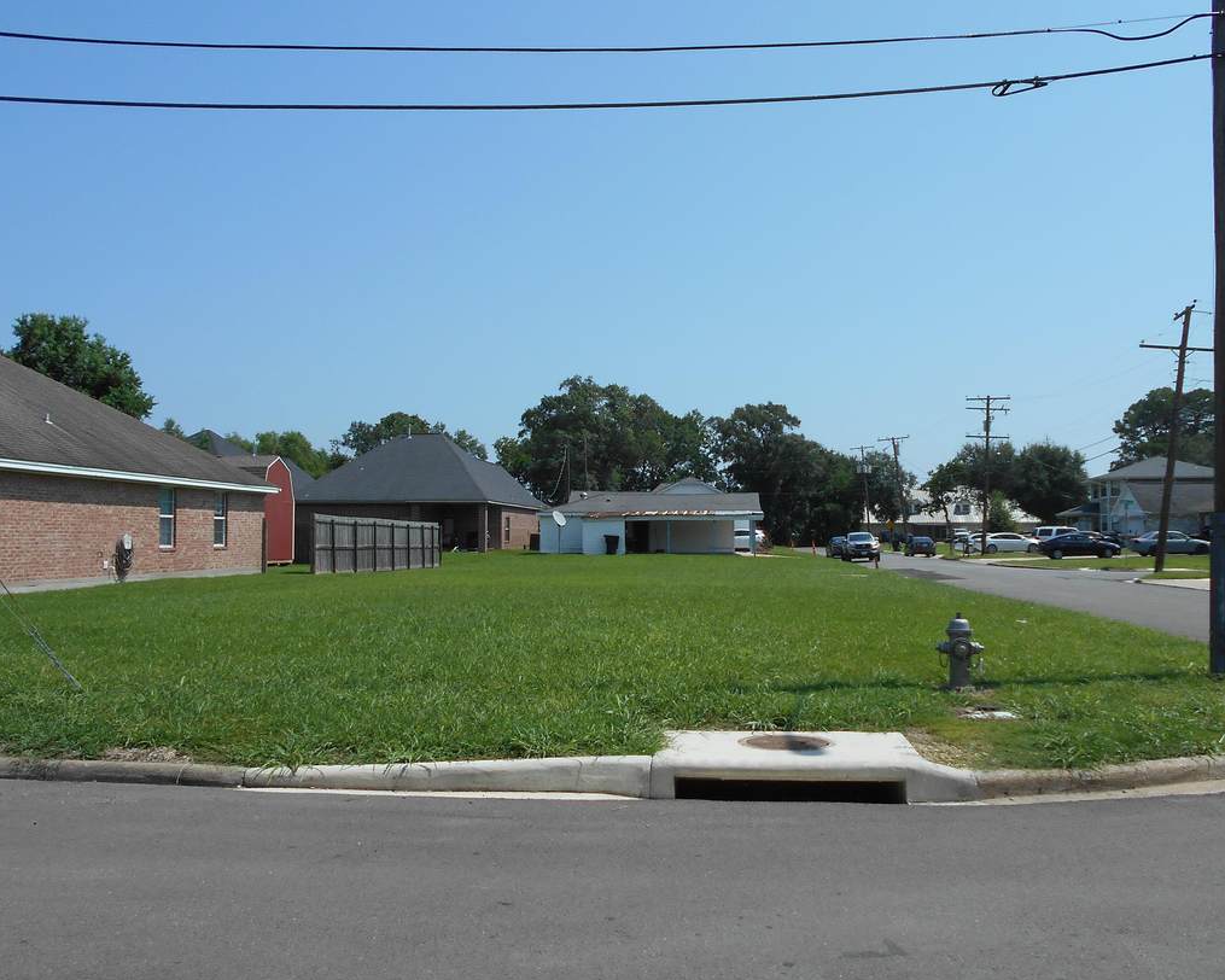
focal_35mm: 32
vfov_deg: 45.8
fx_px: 1160
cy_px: 462
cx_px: 628
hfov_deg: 55.7
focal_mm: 4.6
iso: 80
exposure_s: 1/1600
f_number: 3.2
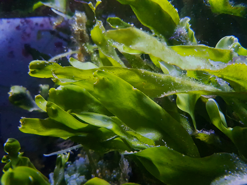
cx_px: 124
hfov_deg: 67.3
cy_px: 92
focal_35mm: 26
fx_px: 186
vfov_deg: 53.1
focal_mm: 4.3
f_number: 1.7
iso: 800
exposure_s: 1/250
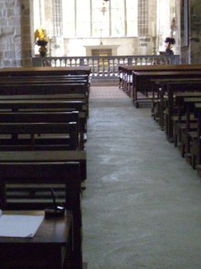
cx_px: 55
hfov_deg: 19.8
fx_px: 573
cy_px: 85
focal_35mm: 74
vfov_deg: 26.2
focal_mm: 6.2
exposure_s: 1/10
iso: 400
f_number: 2.8
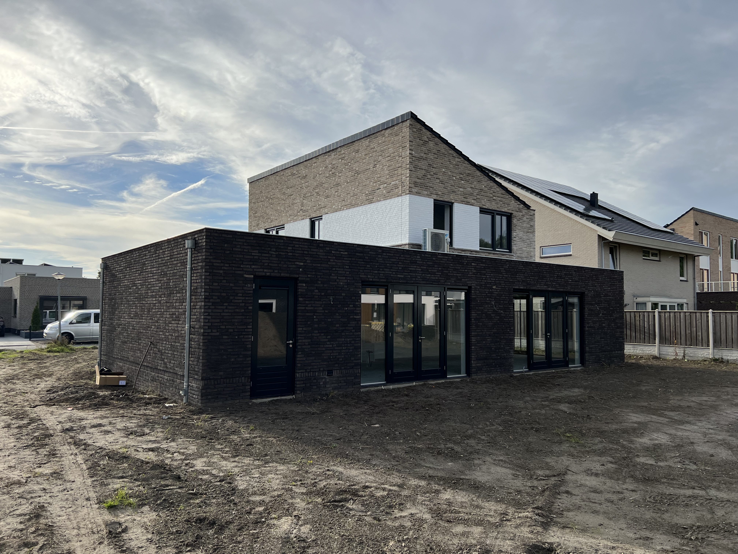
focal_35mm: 26
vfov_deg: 53.1
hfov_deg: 67.3
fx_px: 554
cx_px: 369
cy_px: 277
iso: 50
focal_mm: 5.7
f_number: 1.5
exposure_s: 1/4831
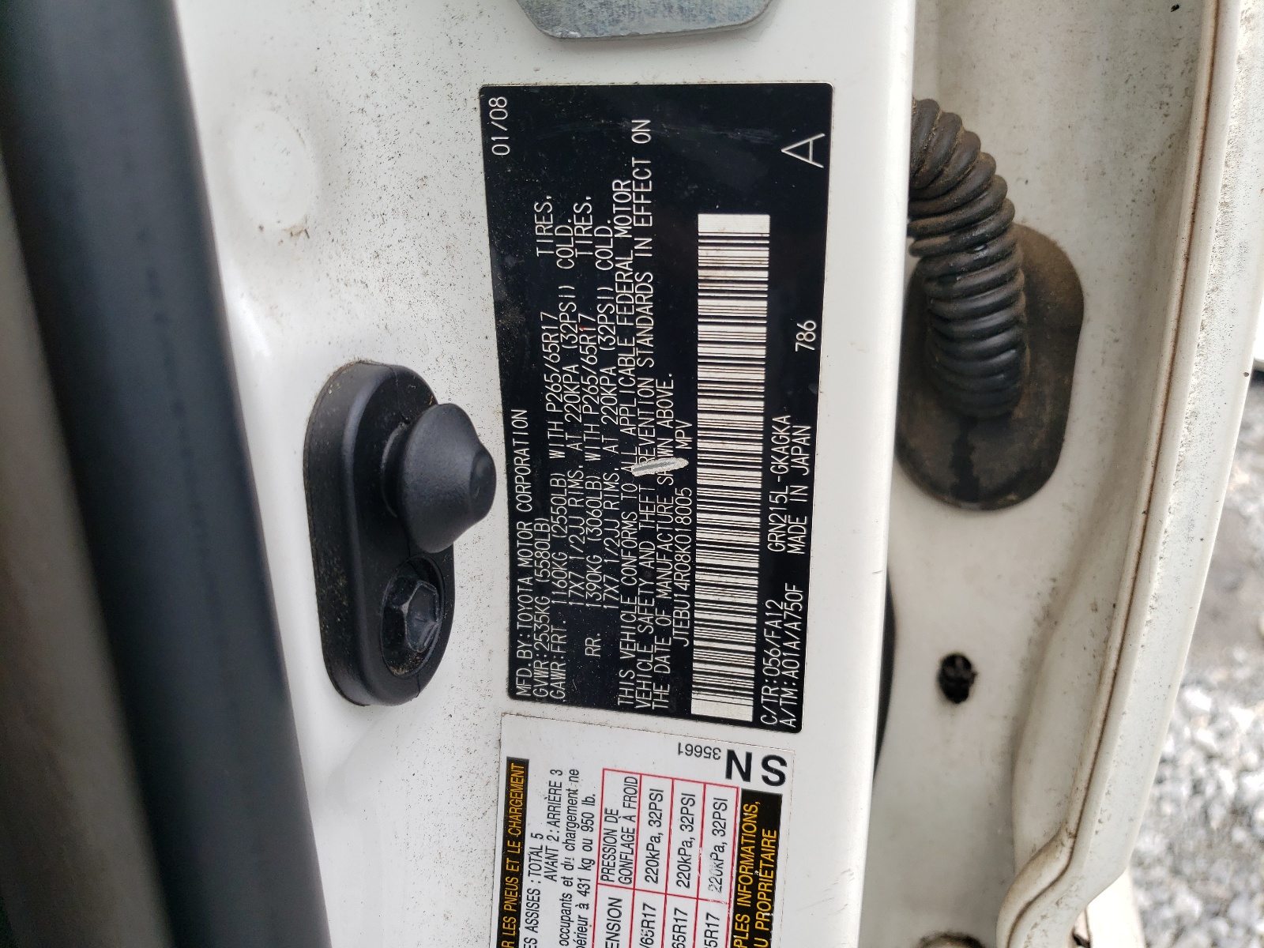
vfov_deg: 53.1
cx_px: 632
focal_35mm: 26
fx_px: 949
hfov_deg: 67.3
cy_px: 474
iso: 50
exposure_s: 1/556
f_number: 1.5
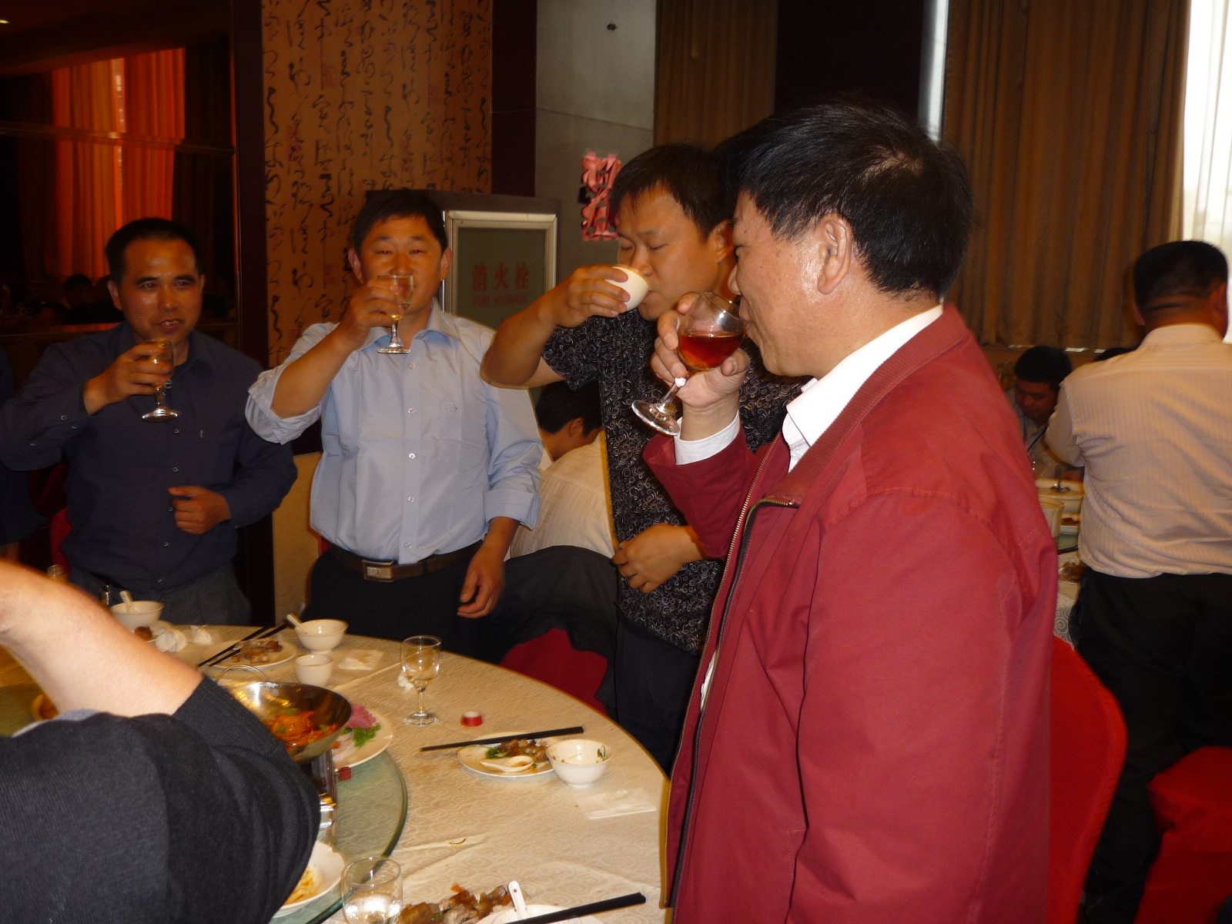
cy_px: 462
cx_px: 616
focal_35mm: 33
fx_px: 1174
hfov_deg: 55.4
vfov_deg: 42.9
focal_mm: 5.5
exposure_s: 1/30
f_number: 2.8
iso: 100
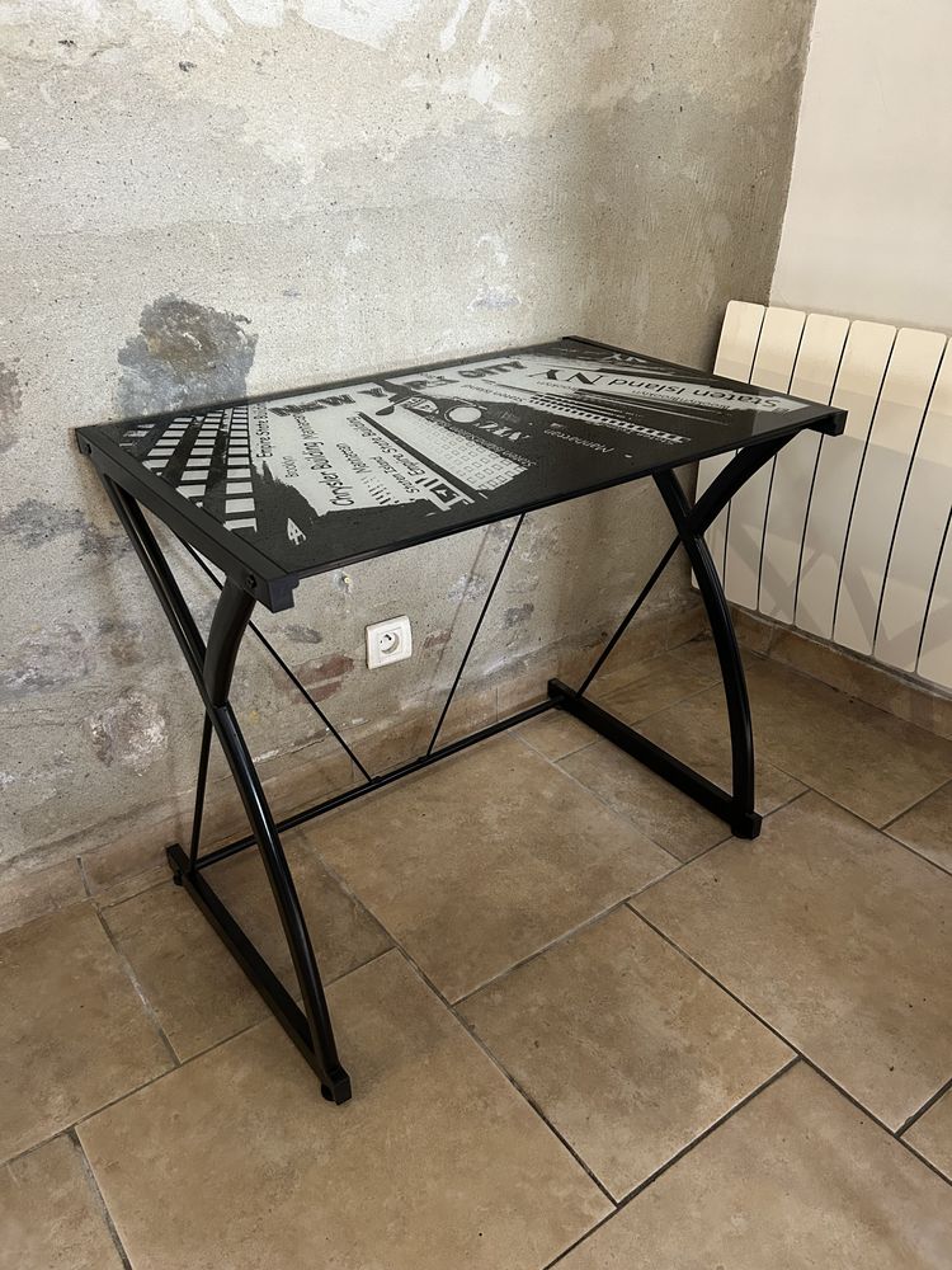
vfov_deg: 67.3
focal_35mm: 26
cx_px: 476
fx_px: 953
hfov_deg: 53.1
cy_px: 635
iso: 400
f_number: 1.5
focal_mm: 5.7
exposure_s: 1/33
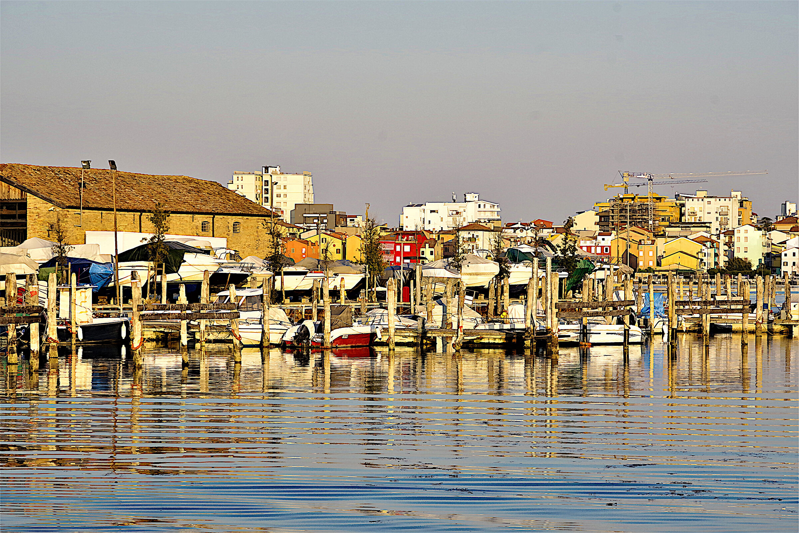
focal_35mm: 127
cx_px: 400
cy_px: 266
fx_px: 2818
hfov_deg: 16.1
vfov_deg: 10.8
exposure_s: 1/800
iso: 800
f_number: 10
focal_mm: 85
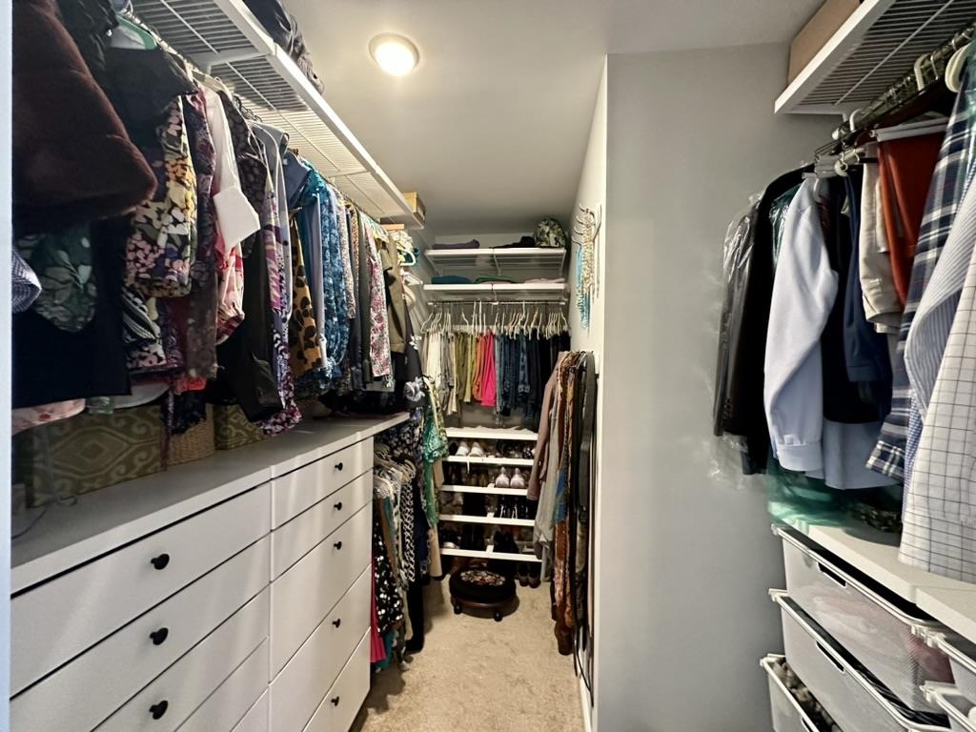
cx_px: 488
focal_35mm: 14
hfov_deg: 102.1
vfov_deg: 85.7
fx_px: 395
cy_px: 366
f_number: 2.2
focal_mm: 2.22
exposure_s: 1/60
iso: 800
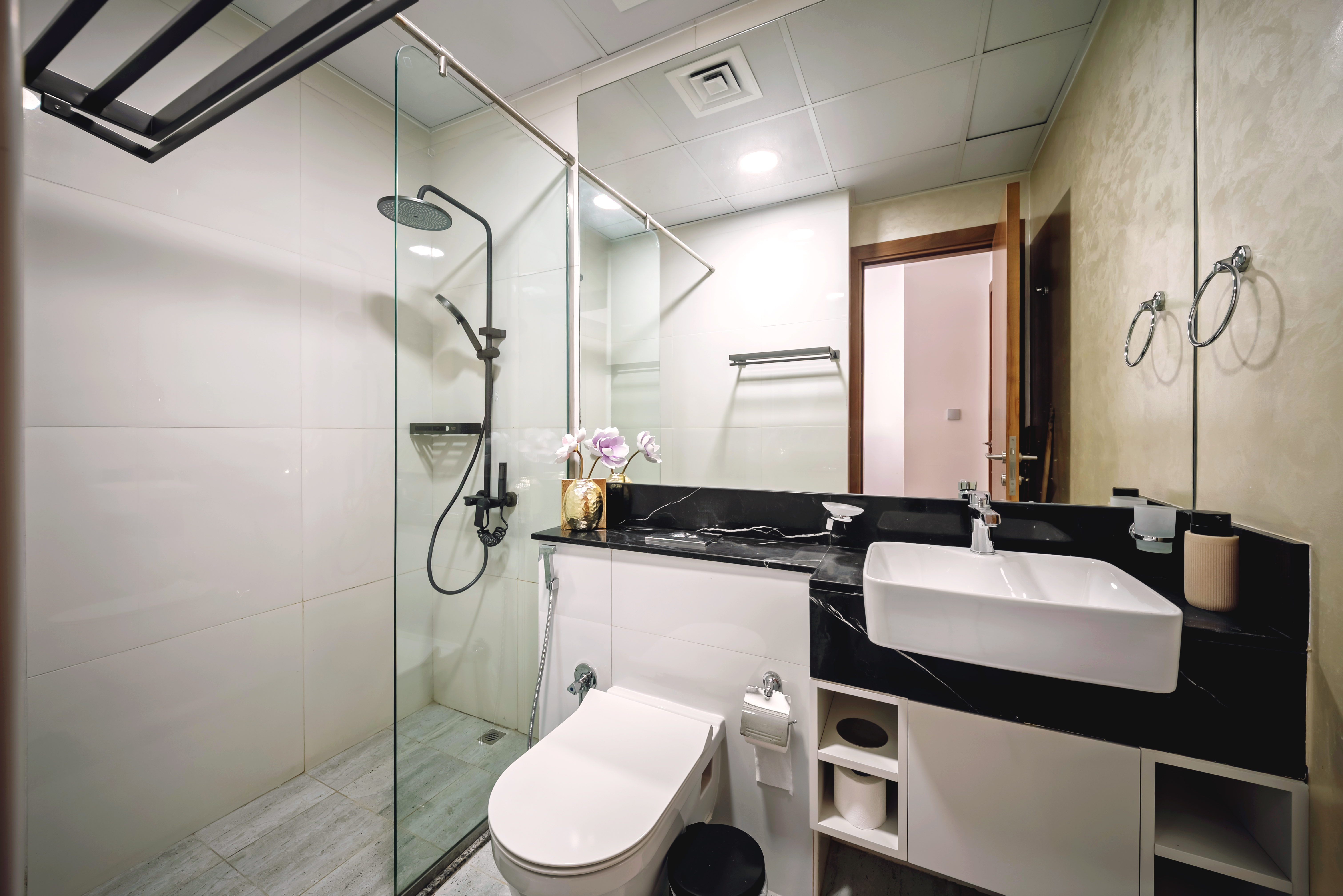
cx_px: 672
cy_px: 448
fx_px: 448
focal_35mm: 12
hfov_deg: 112.6
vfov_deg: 90.0
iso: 100
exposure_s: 1/40
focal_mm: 12
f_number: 8
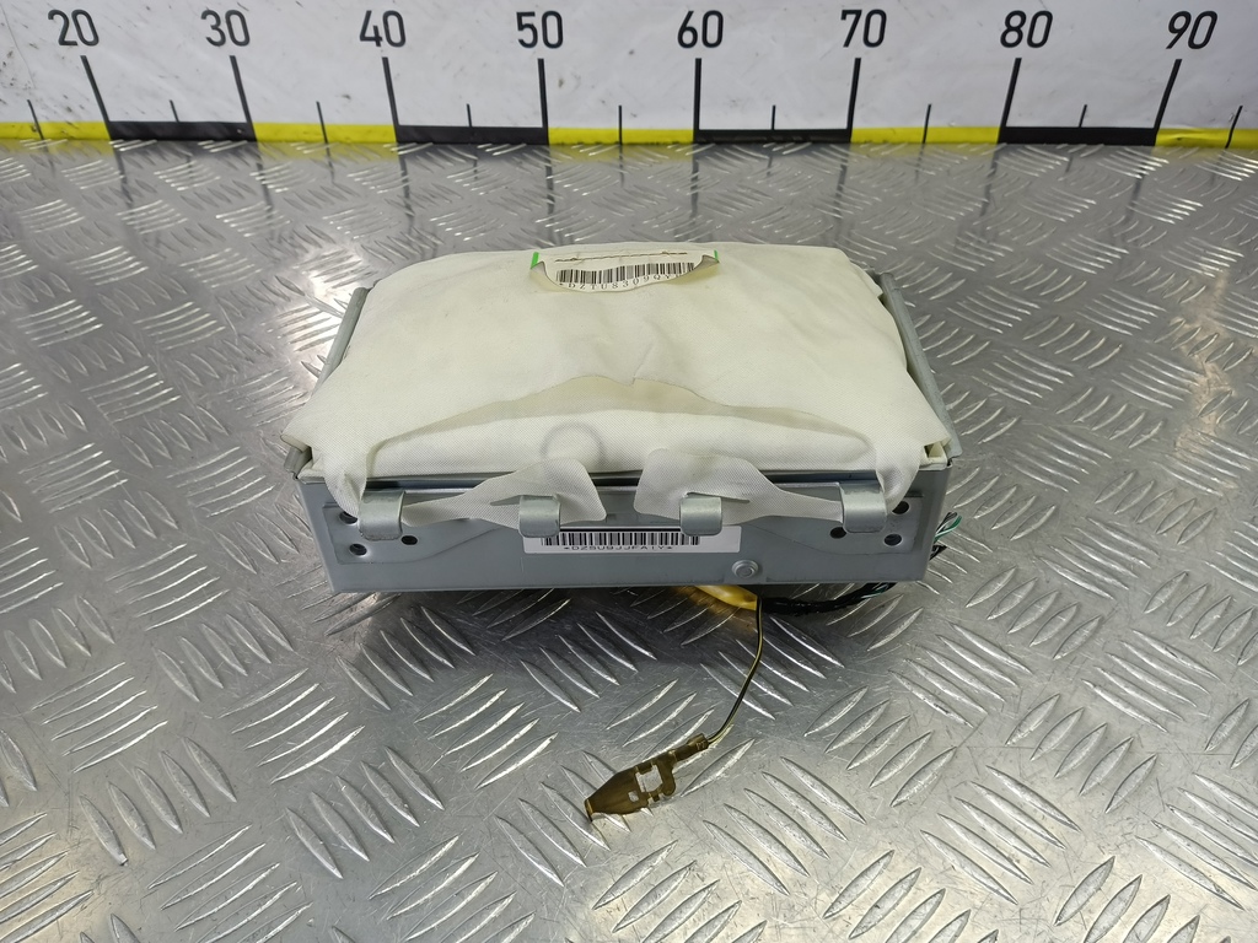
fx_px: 836
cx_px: 629
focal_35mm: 23
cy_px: 472
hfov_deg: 73.9
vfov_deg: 58.9
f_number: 1.6
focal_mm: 4.11
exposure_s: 1/50
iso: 101
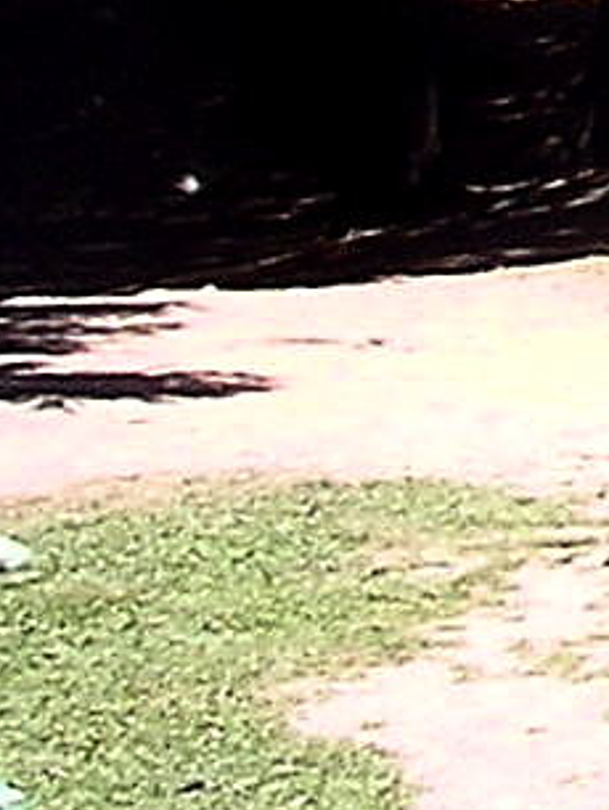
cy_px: -519
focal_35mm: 237
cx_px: 3368
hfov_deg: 4.8
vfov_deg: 8.1
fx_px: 5552
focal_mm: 5.8
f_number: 5.6
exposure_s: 1/155
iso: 50
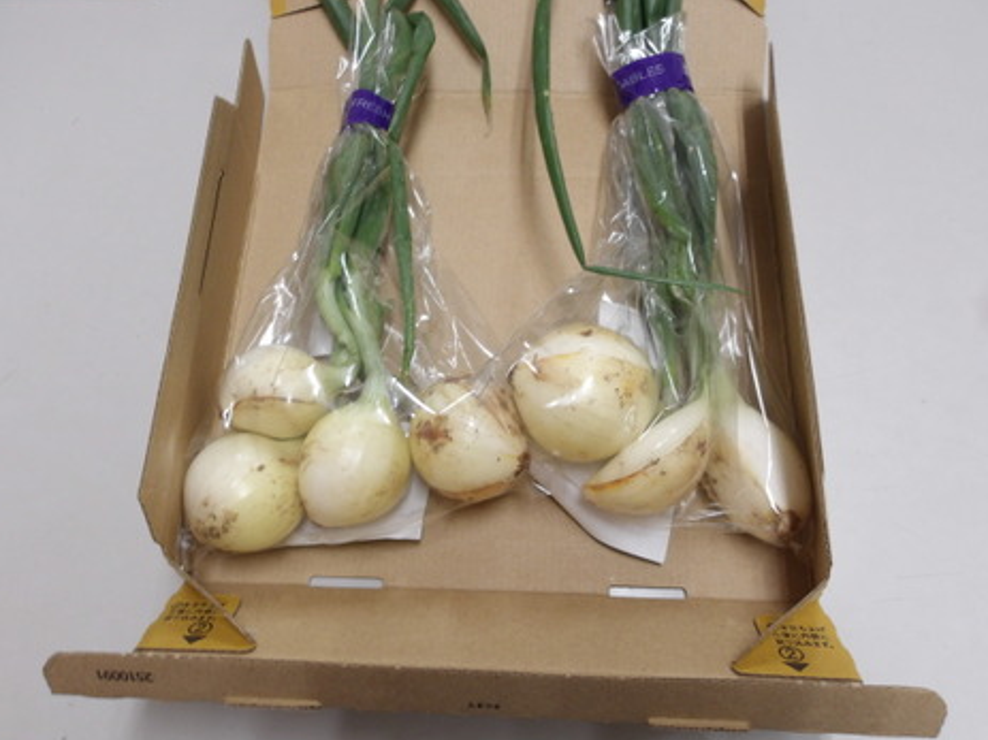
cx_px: 478
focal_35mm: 28
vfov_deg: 49.7
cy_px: 377
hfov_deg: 63.4
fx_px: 799
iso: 200
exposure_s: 1/26
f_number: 3
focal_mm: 4.9
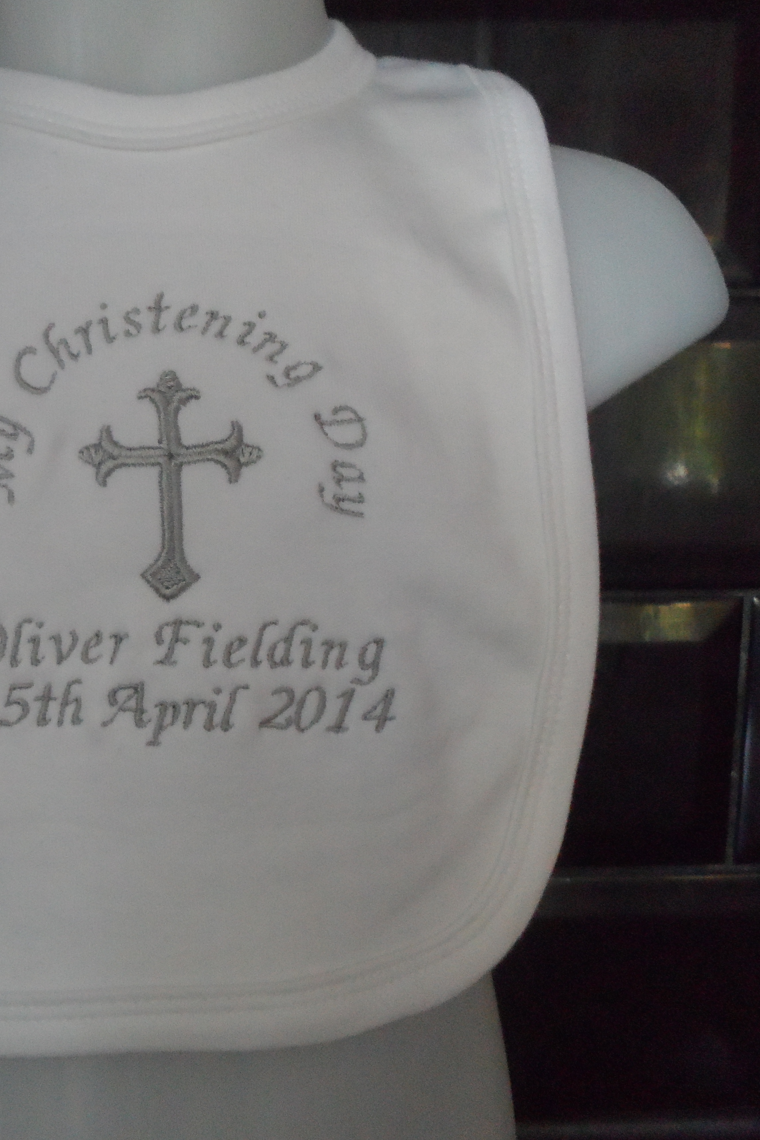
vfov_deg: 54.4
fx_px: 1108
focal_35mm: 35
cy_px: 566
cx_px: 186
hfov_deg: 36.9
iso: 400
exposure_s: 1/20
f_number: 2.5
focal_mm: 4.5
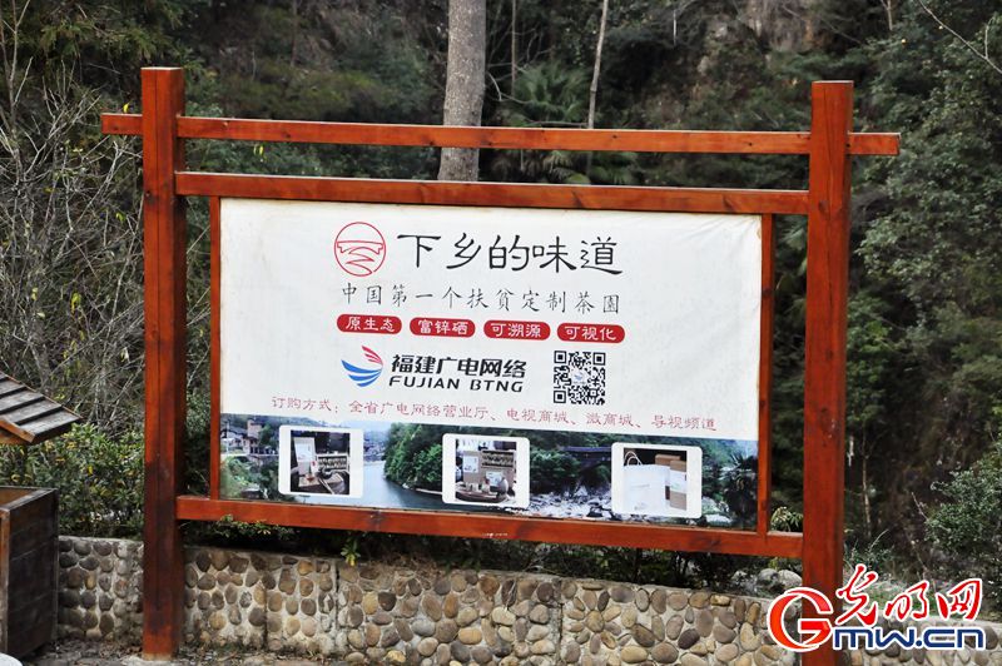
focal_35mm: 105
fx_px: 2920
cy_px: 333
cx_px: 501
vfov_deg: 13.0
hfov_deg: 19.5
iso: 2500
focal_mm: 70
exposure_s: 1/200
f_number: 5.3
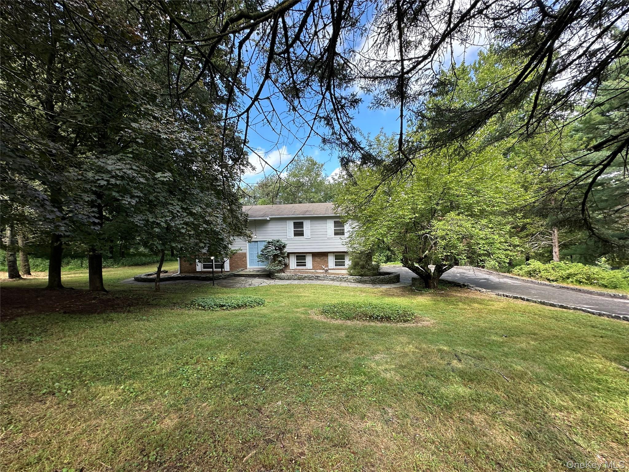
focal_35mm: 14
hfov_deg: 102.1
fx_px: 254
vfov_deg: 85.7
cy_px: 236
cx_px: 314
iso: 40
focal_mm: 2.22
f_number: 2.2
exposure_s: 1/265
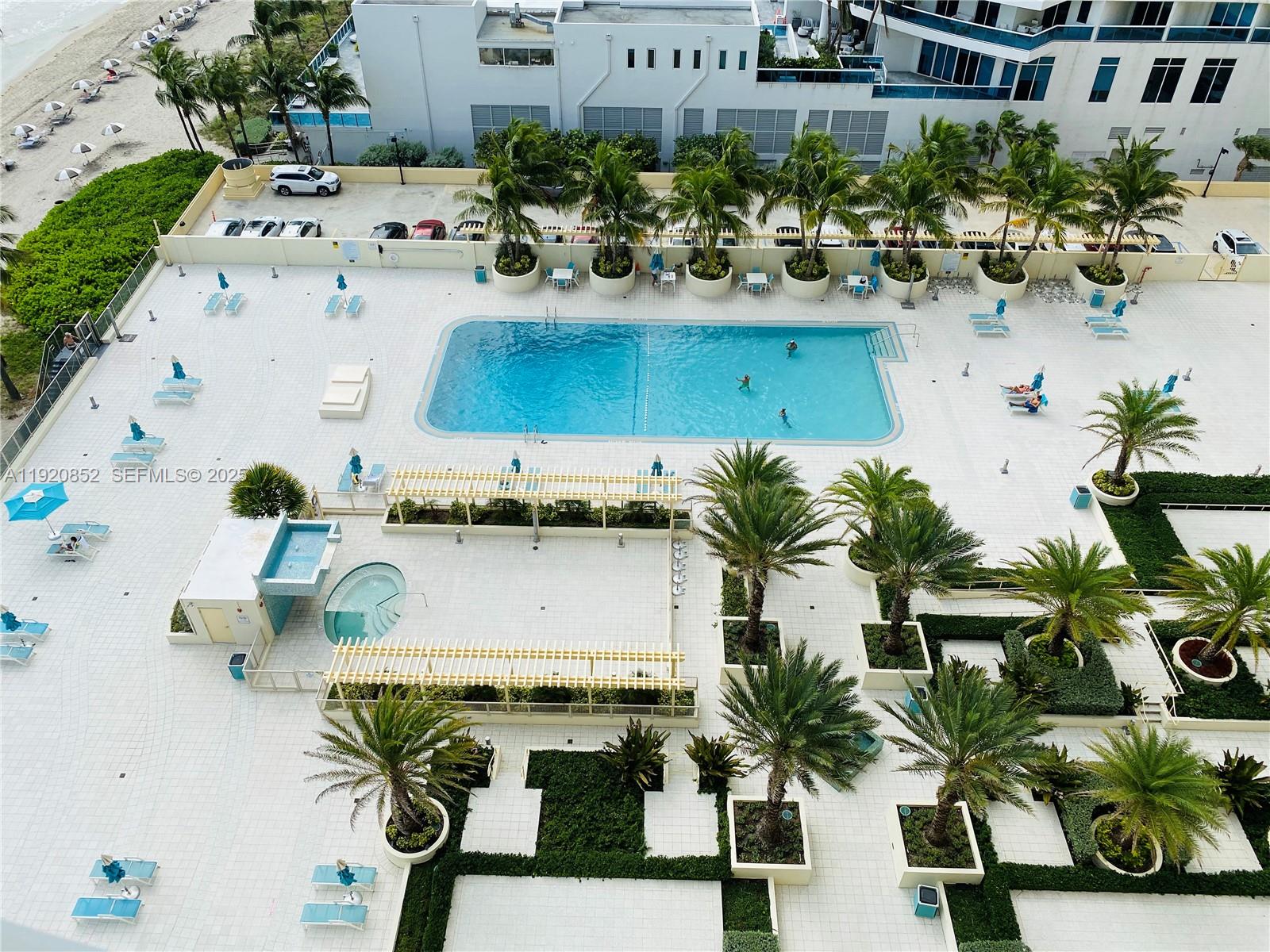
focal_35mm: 26
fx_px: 954
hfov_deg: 67.3
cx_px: 635
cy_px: 476
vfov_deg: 53.1
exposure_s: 1/3846
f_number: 1.8
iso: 32
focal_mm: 4.25
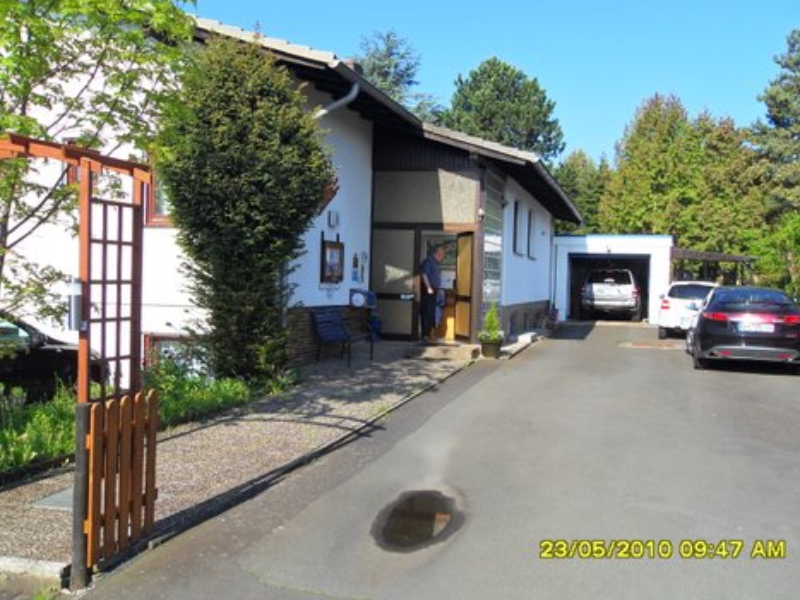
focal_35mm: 36
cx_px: 408
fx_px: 832
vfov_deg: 39.6
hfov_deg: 51.4
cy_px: 300
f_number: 8.2
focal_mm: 6.3
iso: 80
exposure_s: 1/125
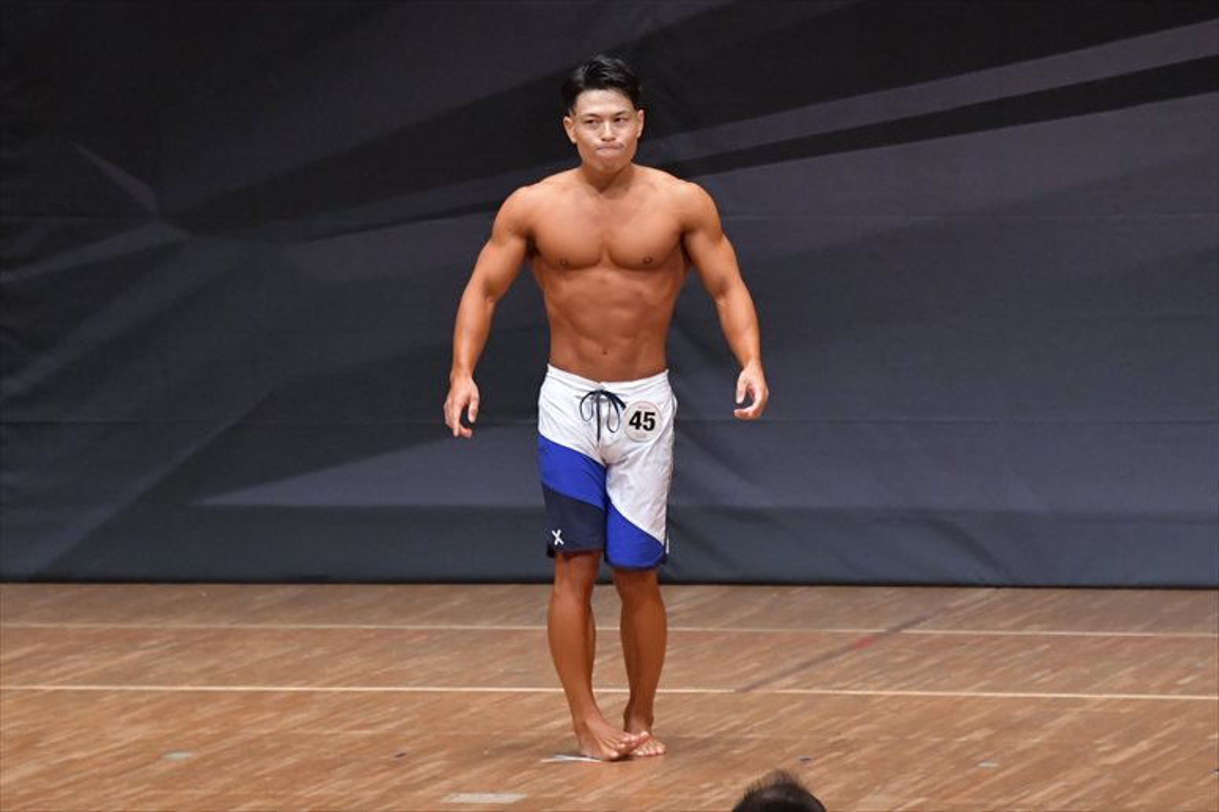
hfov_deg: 6.9
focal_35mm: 300
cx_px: 610
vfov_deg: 4.6
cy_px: 406
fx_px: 10154
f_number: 5.6
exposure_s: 1/400
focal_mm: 200
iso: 6400
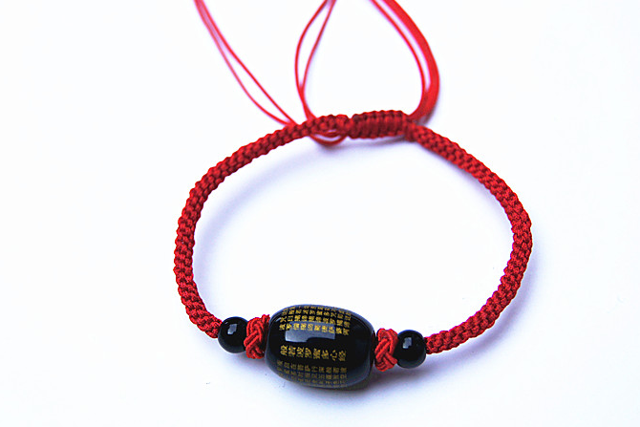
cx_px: 287
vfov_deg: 21.7
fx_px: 1113
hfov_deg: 32.1
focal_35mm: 63
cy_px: 239
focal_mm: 35
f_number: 5.6
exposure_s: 1/500
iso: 200
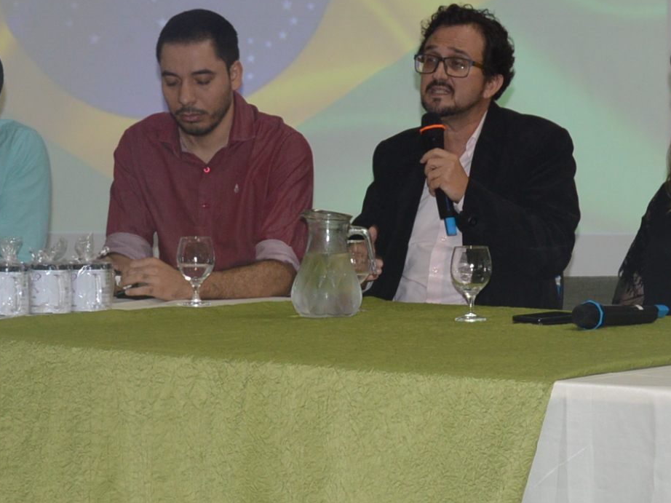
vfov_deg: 12.6
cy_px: 381
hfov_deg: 16.8
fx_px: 2278
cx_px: 362
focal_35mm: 118
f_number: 4
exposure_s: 1/60
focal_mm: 25
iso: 400
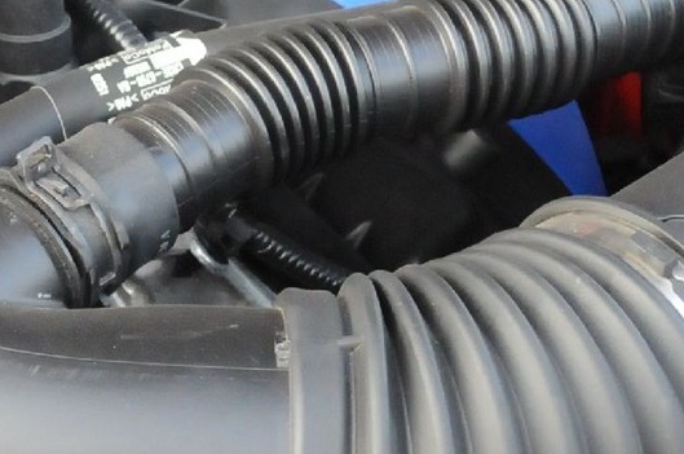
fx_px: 4306
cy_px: 118
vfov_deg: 6.0
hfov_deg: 8.9
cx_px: -347
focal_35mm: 227
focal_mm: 32
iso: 2000
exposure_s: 1/250
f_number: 5.6
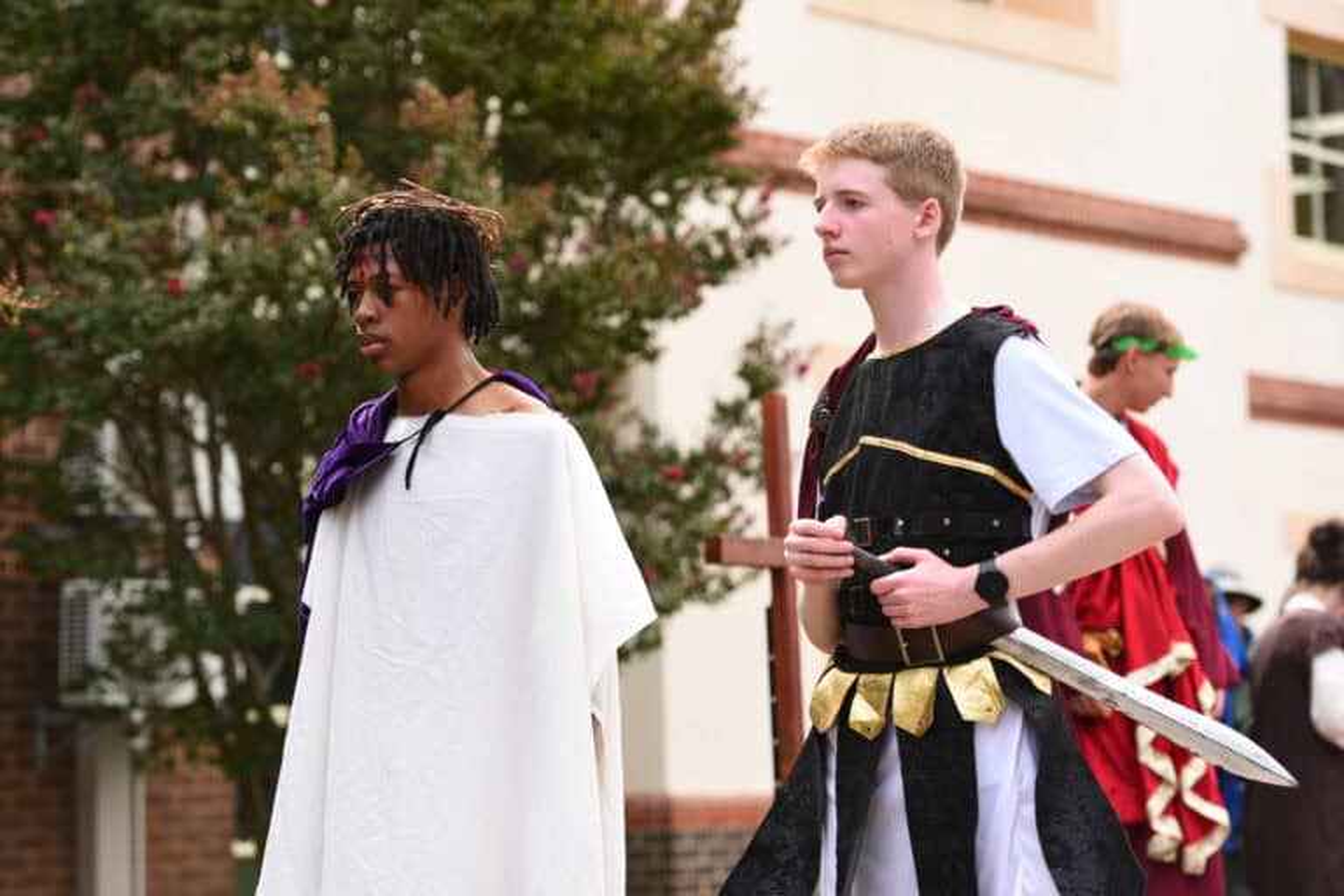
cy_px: 448
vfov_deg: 13.4
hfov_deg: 20.0
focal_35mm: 102
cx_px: 672
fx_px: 3808
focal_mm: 102
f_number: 3.5
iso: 200
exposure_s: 1/500
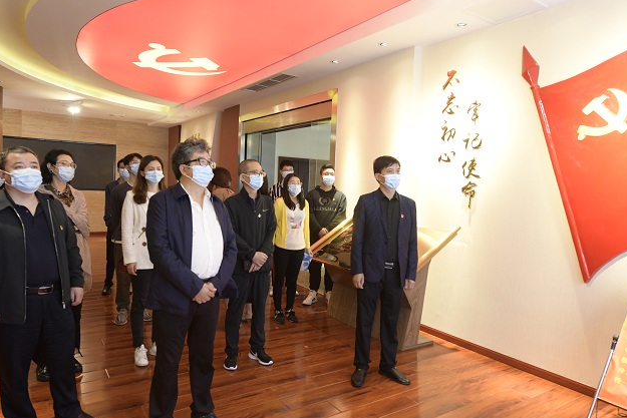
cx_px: 294
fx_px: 418
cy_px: 219
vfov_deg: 53.1
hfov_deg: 73.7
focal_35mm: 24
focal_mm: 20
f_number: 5
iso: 2000
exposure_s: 1/100
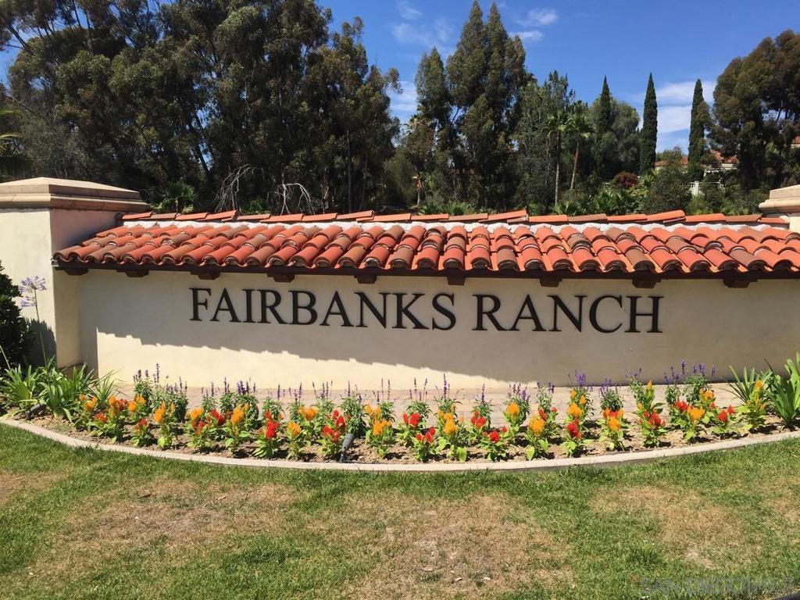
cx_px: 400
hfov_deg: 61.7
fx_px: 670
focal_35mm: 29
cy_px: 300
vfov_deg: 48.2
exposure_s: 1/2083
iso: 32
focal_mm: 4.15
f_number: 2.2
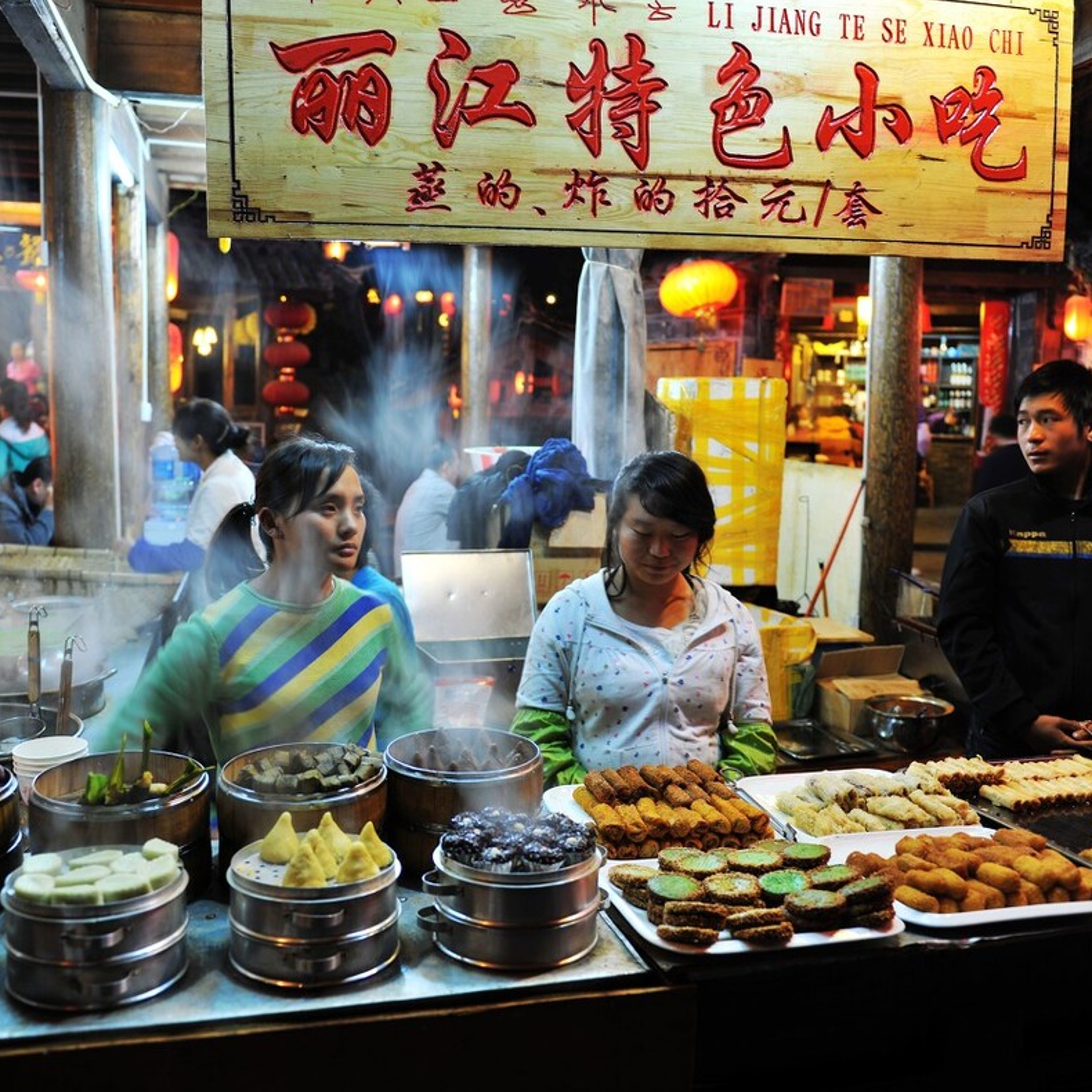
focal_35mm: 31
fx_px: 1106
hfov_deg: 52.5
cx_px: 495
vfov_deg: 52.5
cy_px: 544
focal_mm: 24
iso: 100
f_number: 2.8
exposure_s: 1/6
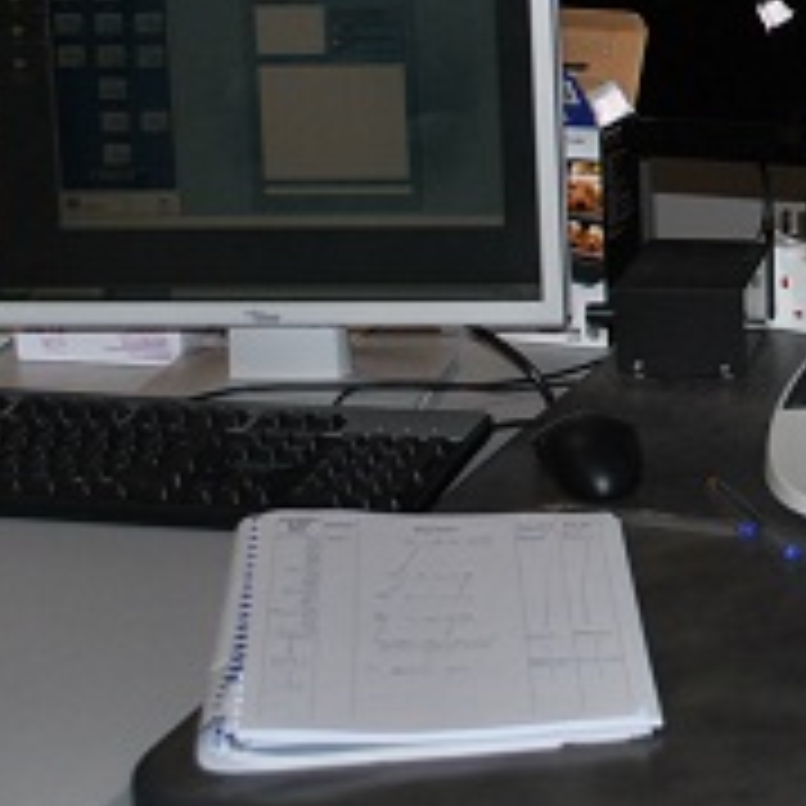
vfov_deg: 14.8
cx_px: 1065
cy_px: 47
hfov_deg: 14.4
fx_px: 3056
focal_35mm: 116
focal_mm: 28
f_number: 4.5
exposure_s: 1/125
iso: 100
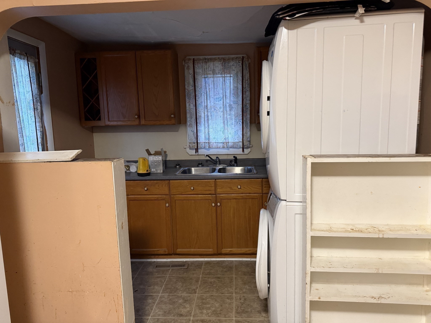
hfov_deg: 71.6
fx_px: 299
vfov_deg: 56.8
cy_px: 162
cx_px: 216
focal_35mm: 24
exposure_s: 1/60
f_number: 1.78
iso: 400
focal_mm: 6.76
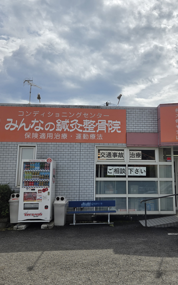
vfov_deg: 58.1
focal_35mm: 33
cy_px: 144
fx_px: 256
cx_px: 112
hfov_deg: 38.1
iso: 25
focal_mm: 5.4
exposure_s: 1/4458
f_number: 1.8
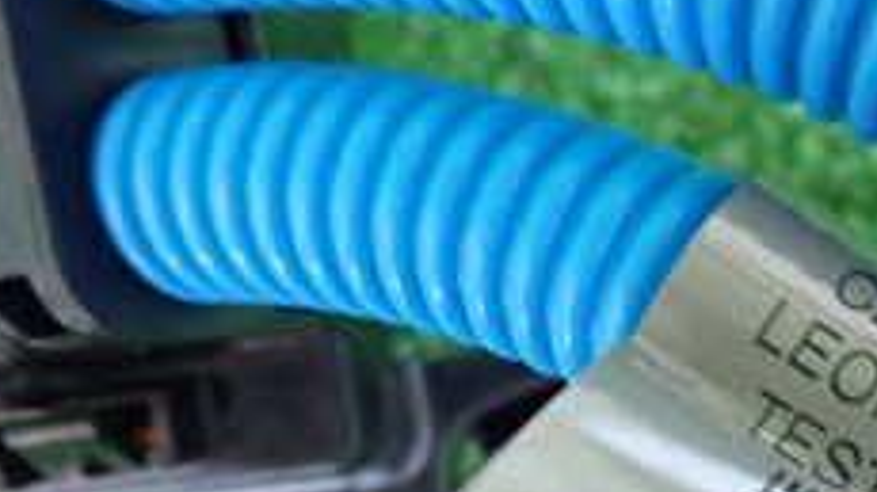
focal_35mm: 71
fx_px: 1650
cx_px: 778
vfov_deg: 16.4
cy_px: 553
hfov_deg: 28.7
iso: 640
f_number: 2
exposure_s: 1/30
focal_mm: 4.5
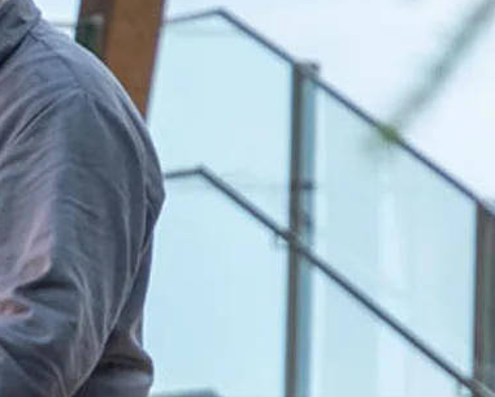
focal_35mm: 568
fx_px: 8323
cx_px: -513
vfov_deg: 2.7
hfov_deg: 3.4
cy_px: 327
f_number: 4
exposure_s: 1/250
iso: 1000
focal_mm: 80
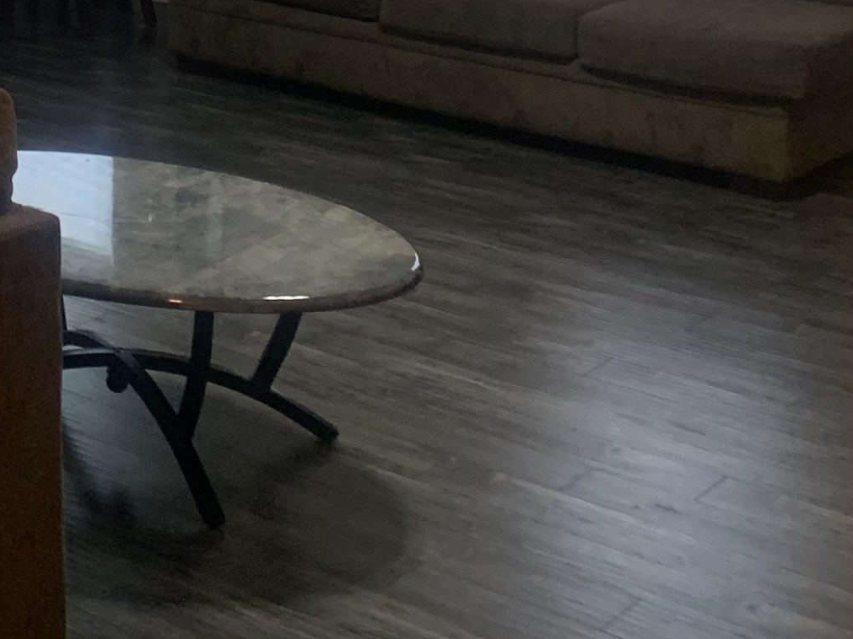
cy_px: -241
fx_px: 1946
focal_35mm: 79
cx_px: -3
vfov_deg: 17.3
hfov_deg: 23.6
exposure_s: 1/60
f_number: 1.8
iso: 200
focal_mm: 4.25
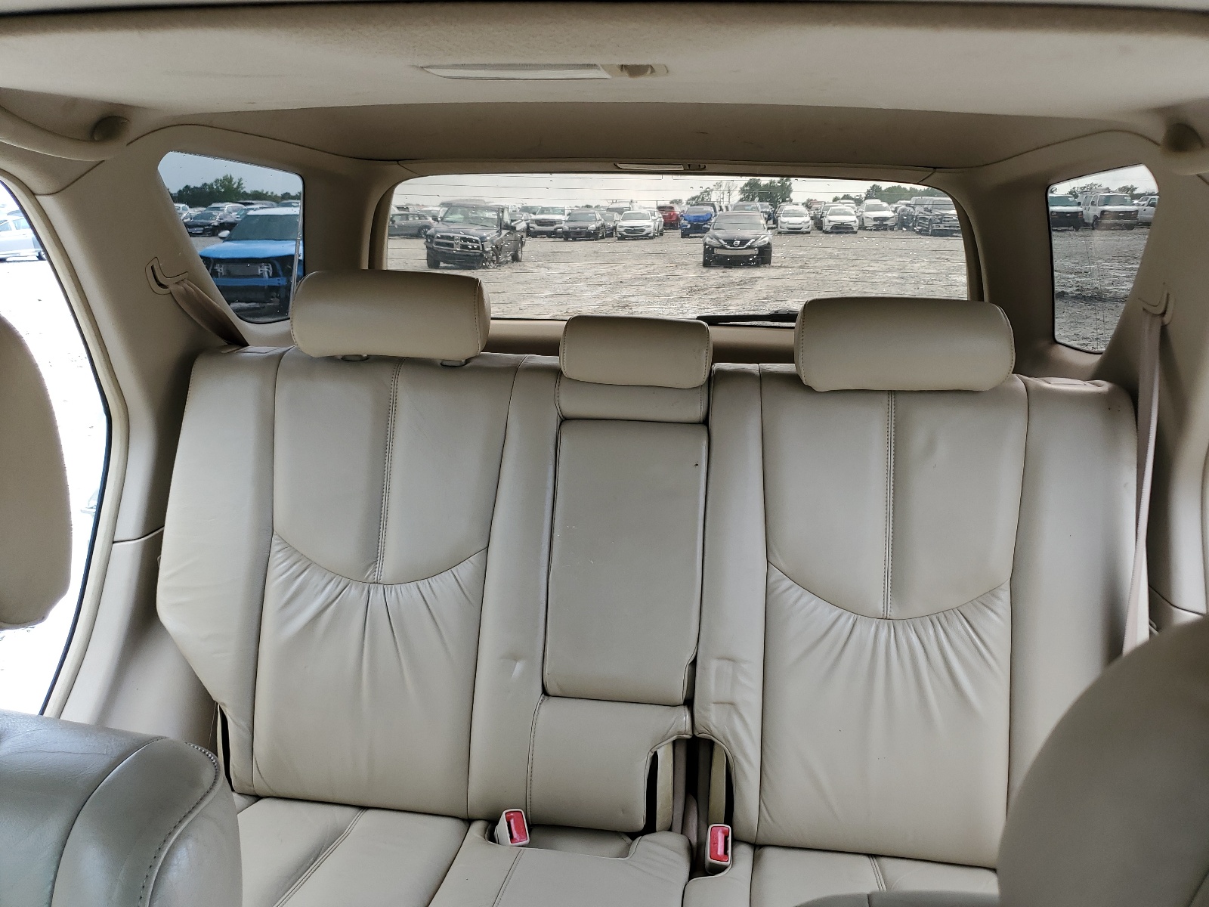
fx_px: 908
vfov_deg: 53.1
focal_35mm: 26
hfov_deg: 67.3
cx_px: 604
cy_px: 454
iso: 50
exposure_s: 1/233
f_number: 1.5
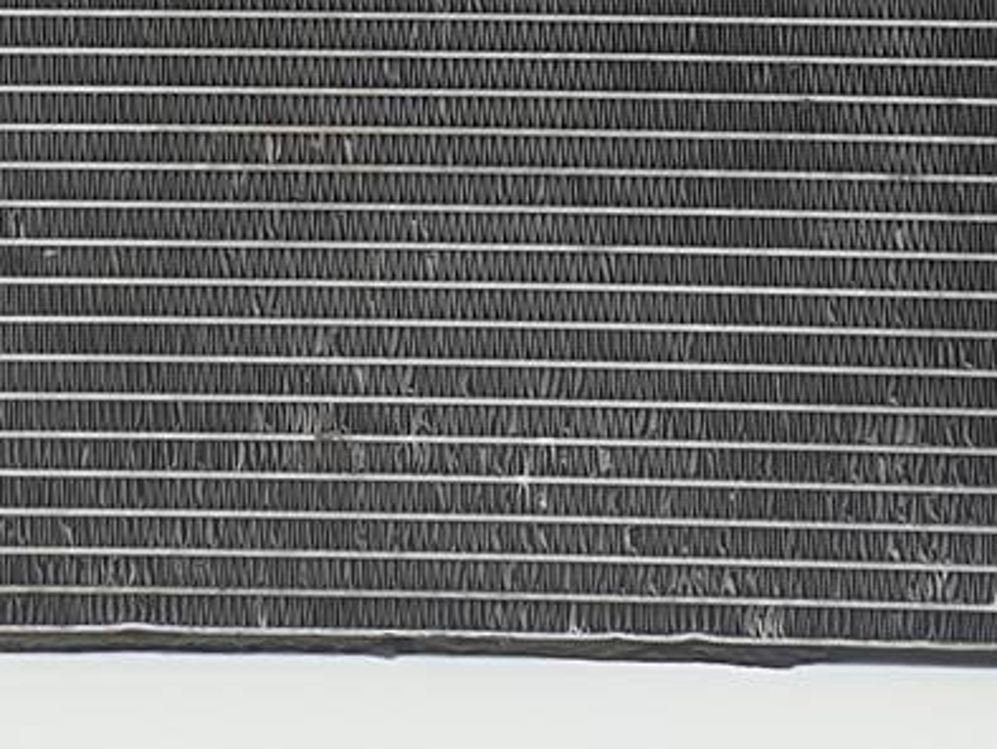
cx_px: 223
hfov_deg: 20.4
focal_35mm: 95
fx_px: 2738
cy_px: -357
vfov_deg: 14.6
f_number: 2.4
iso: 50
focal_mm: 4.3
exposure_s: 1/100
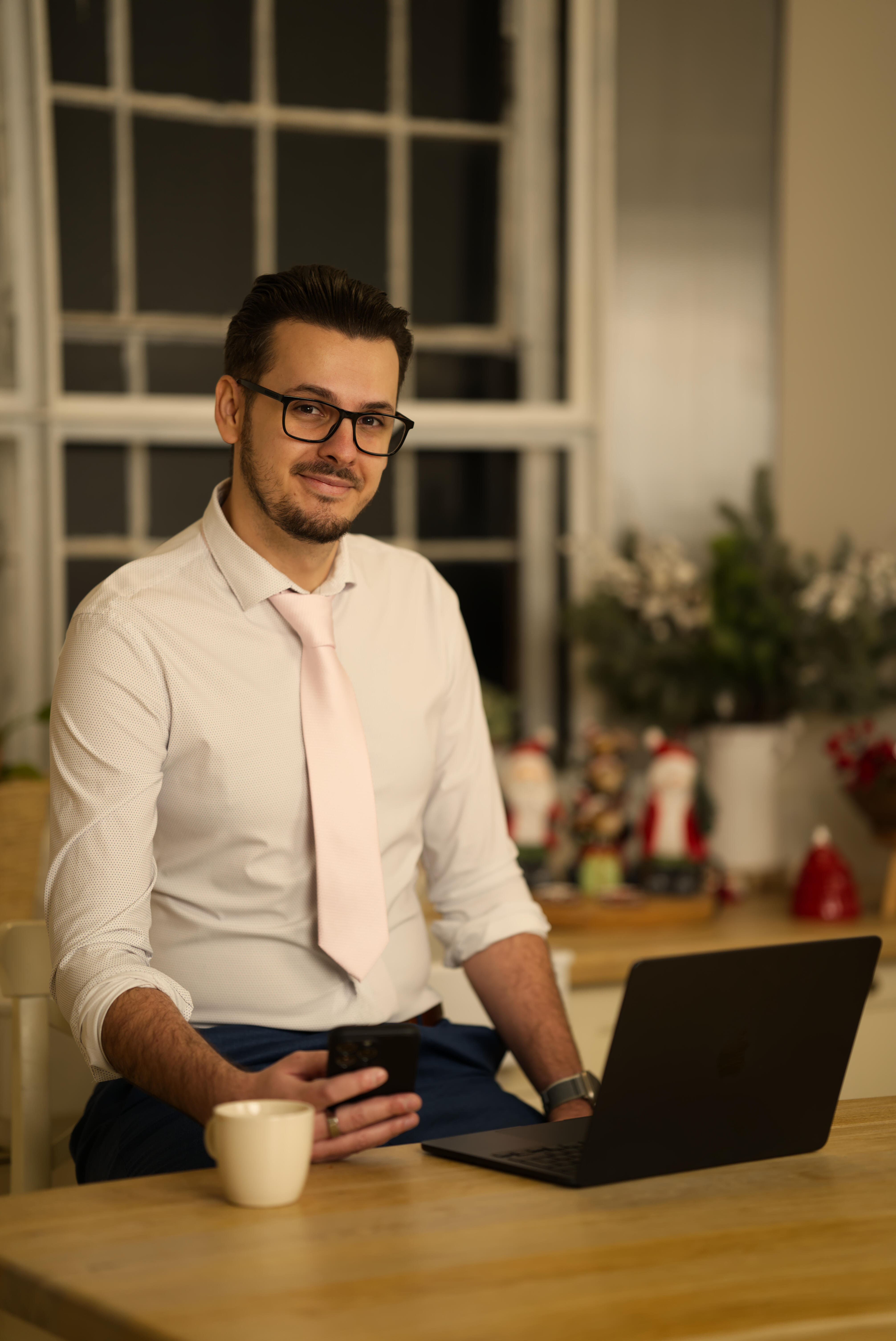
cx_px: 448
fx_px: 3169
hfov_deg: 16.1
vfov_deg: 23.9
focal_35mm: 85
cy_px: 670
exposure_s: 1/250
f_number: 1.4
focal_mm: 85
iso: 160
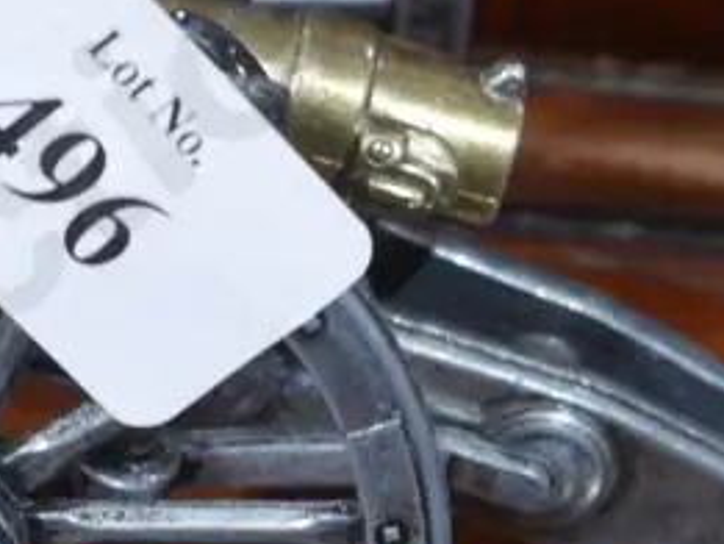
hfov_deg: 8.1
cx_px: -97
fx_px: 5085
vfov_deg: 6.1
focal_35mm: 243
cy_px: 321
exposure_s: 1/80
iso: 2000
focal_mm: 31
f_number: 5.4
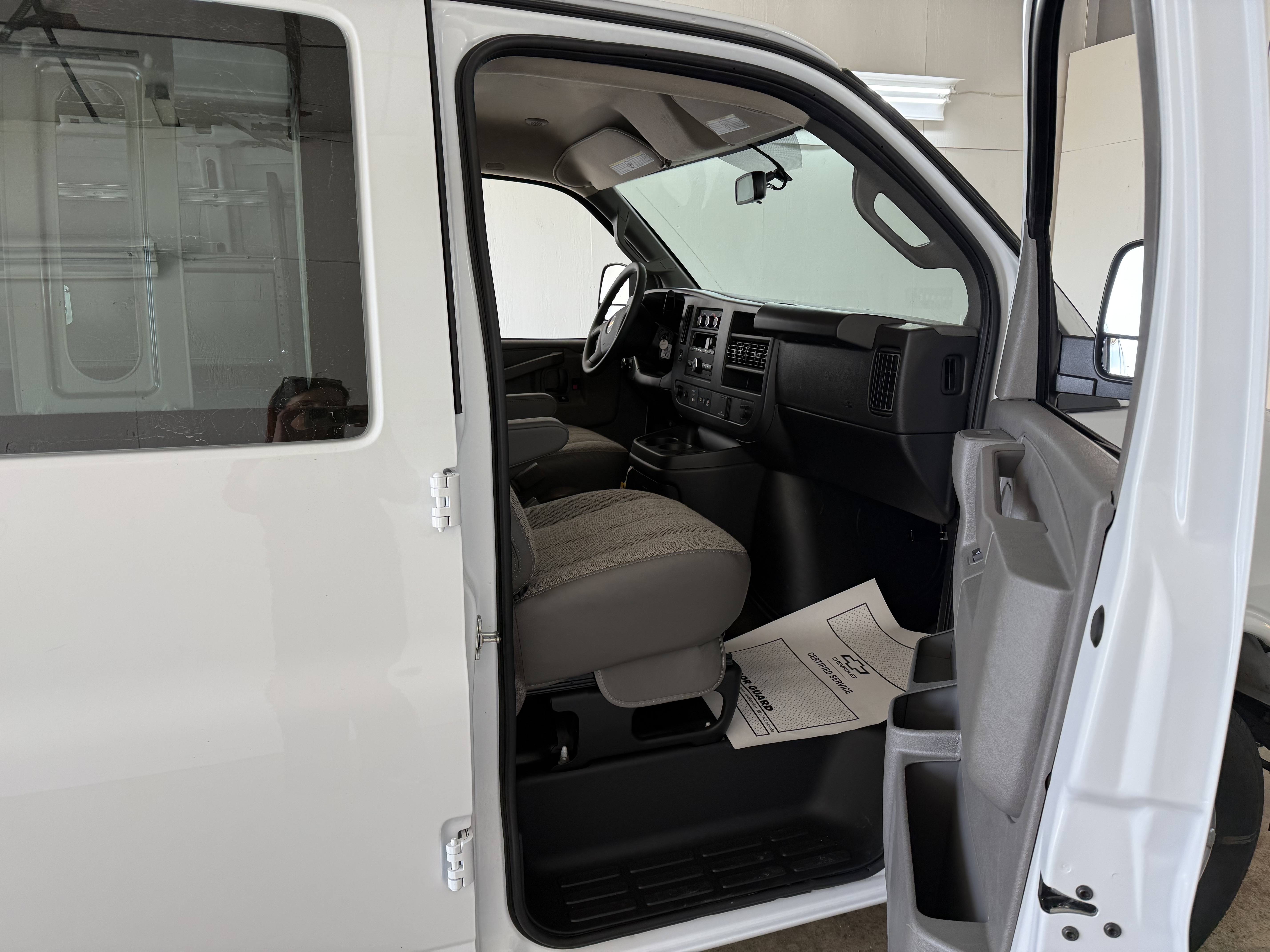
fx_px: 881
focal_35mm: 24
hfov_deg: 71.6
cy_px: 476
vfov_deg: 56.8
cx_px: 635
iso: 80
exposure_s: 1/120
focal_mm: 6.76
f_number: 1.78
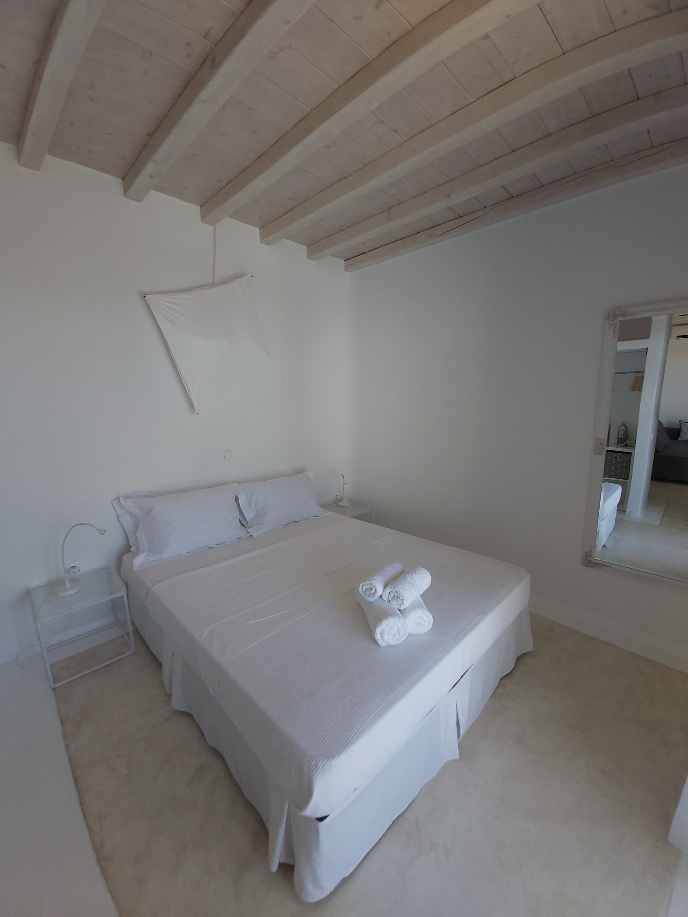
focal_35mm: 12
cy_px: 458
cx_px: 344
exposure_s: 1/132
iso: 40
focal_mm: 1.42
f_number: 2.2
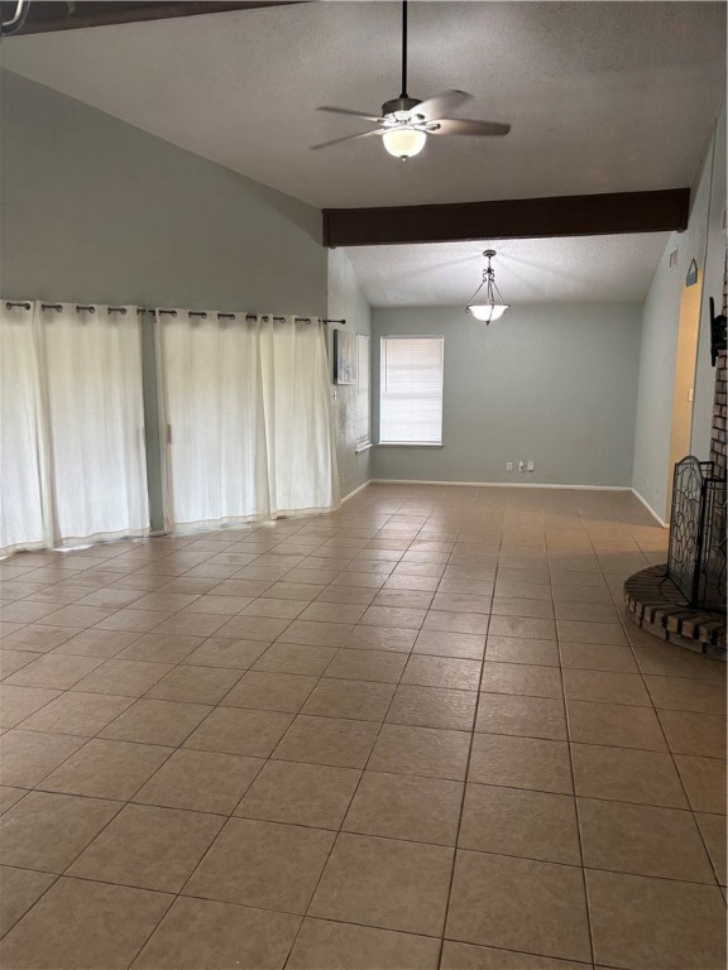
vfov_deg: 67.3
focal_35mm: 26
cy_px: 485
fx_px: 729
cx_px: 364
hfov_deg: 53.1
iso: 125
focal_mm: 5.96
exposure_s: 1/60
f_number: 1.6
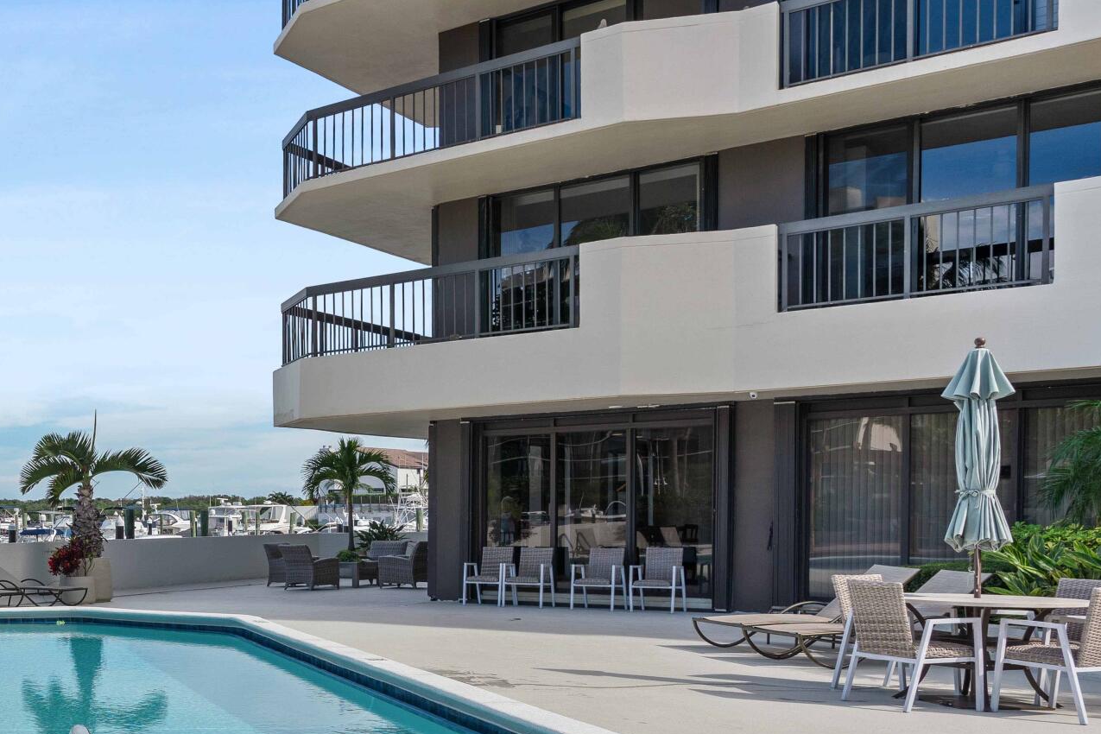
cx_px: -45
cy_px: 517
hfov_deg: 41.0
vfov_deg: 33.0
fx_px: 1223
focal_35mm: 40
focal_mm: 17
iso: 100
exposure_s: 1/160
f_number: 5.6
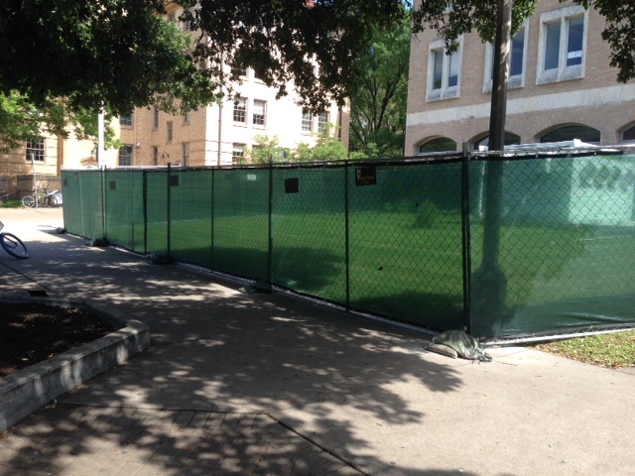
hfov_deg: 55.4
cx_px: 318
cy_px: 238
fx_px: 605
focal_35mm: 33
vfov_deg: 42.9
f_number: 2.4
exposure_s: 1/423
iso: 50
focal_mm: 4.12
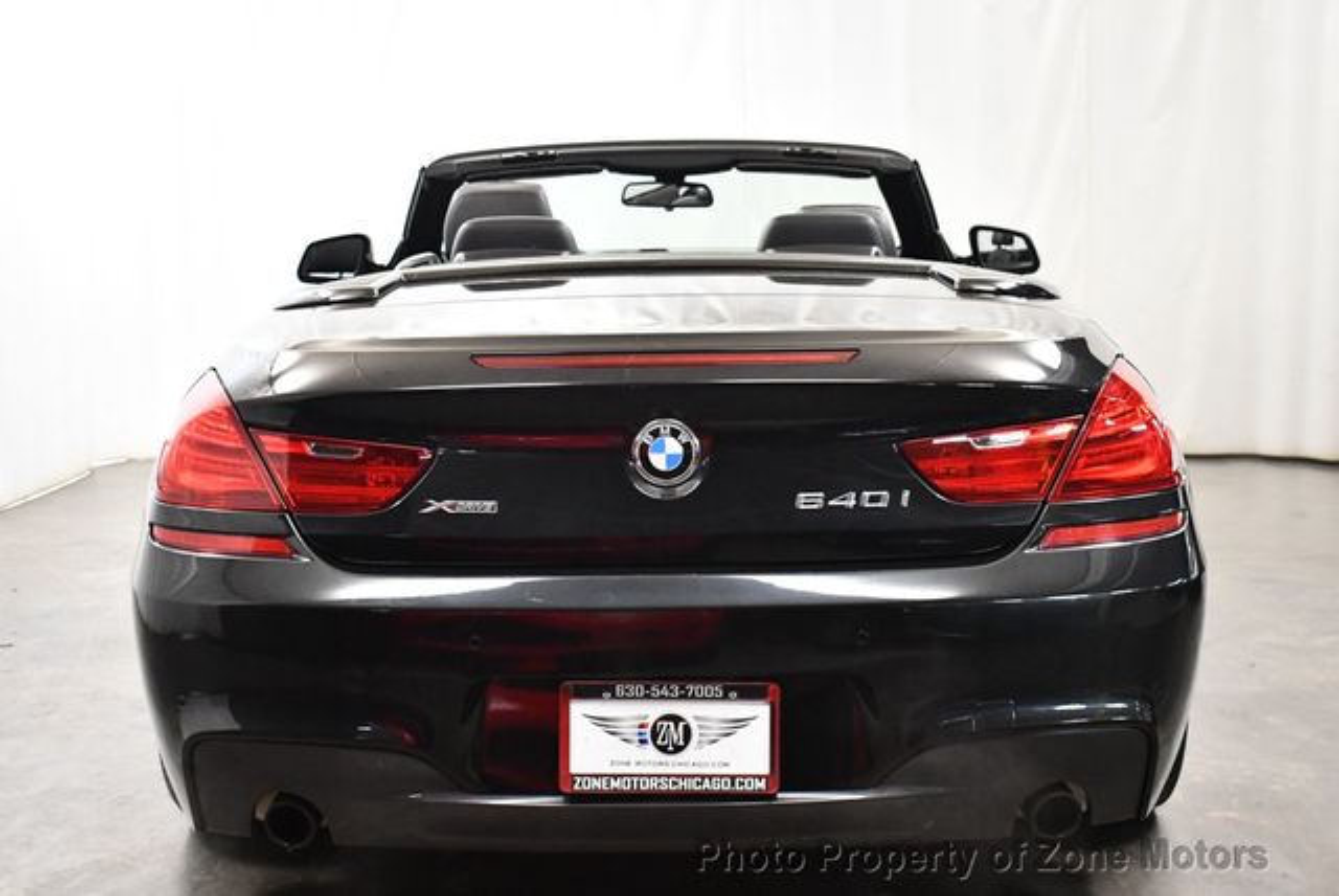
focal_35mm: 54
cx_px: 670
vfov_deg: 25.1
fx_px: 2010
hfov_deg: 36.8
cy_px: 448
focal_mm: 27
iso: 3200
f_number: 4
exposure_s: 1/125
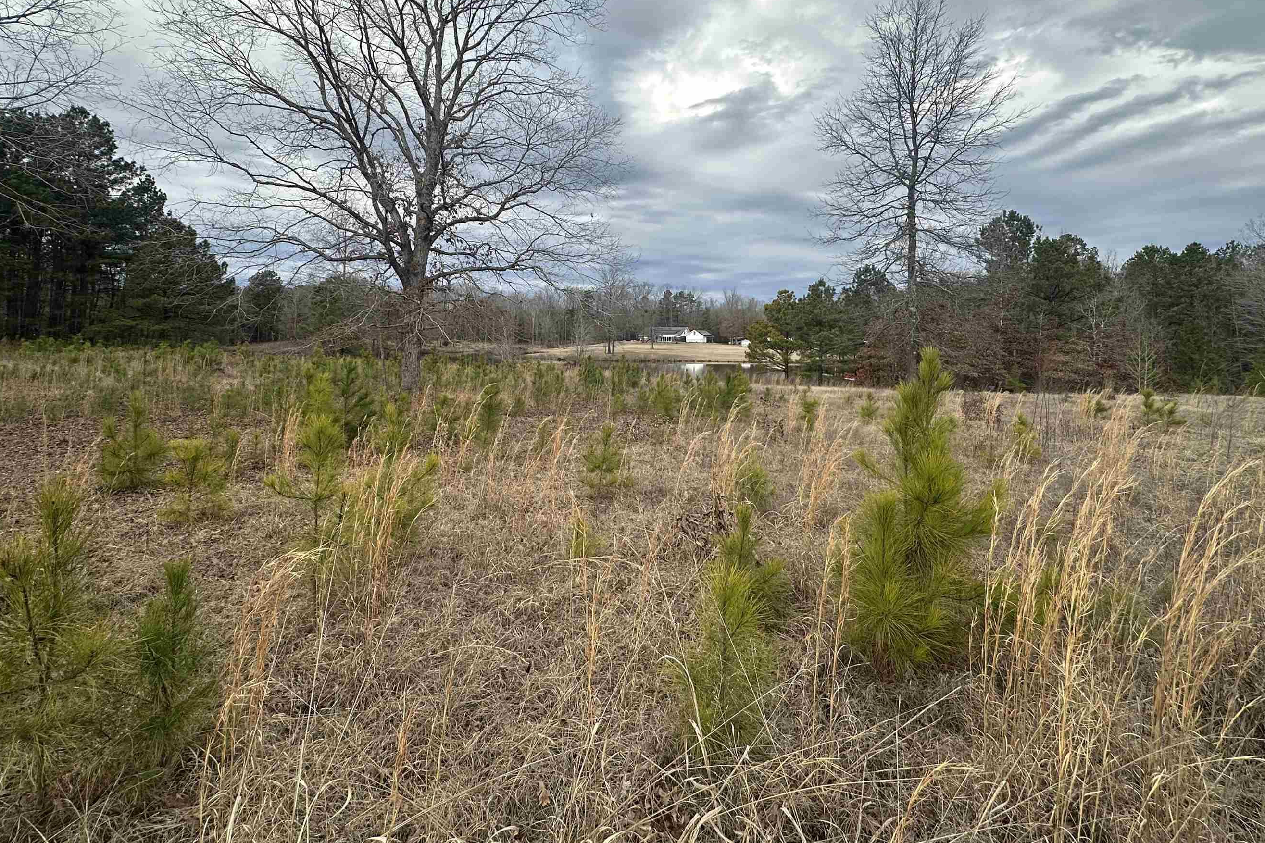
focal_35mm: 17
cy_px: 324
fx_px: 597
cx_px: 634
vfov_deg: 69.5
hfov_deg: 93.3
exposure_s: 1/725
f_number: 2.2
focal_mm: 2.22
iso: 40
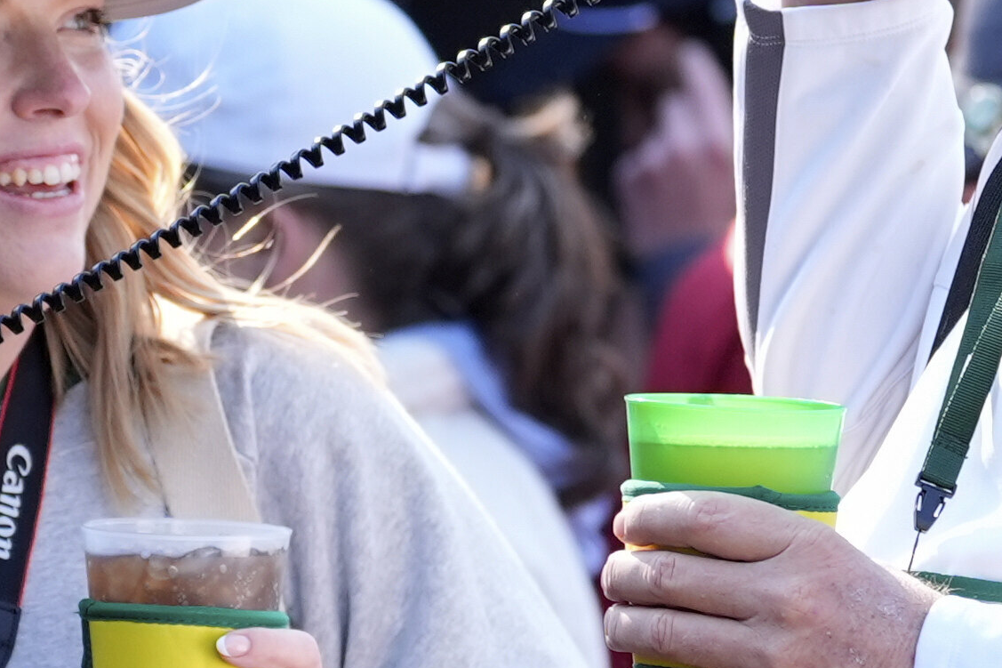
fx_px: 15110
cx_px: 84
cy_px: 517
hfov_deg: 3.8
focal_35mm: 543
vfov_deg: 2.5
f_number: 2.8
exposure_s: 1/800
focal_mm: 102
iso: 400
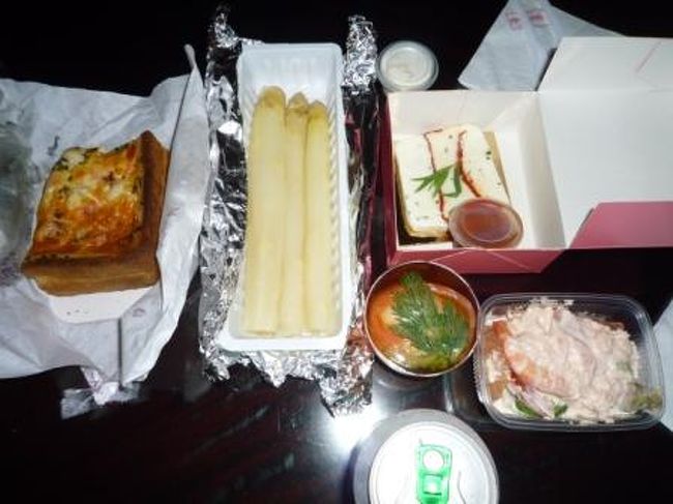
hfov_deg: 69.4
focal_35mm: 25
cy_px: 252
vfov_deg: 54.8
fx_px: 486
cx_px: 336
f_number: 4
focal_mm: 4.4
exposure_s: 1/30
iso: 100
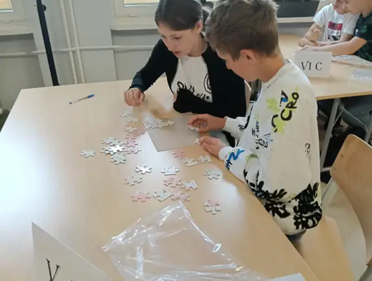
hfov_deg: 65.2
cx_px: 186
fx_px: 291
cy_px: 140
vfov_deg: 51.5
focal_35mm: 27
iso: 500
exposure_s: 1/100
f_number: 1.8
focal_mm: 3.98
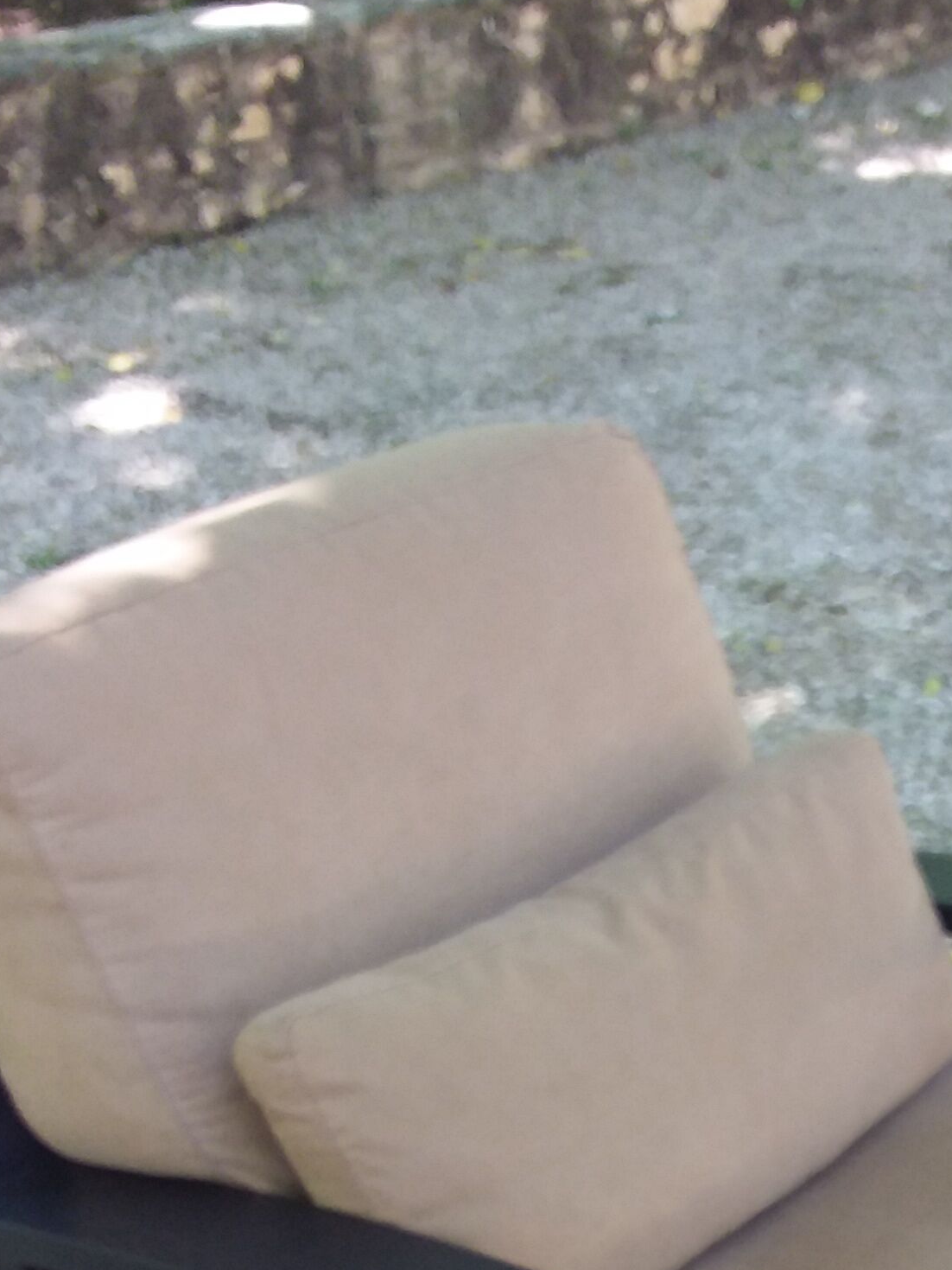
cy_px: 1263
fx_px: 2200
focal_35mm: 60
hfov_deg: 24.0
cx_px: 761
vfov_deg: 30.0
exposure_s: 1/50
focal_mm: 2.91
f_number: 1.9
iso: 53
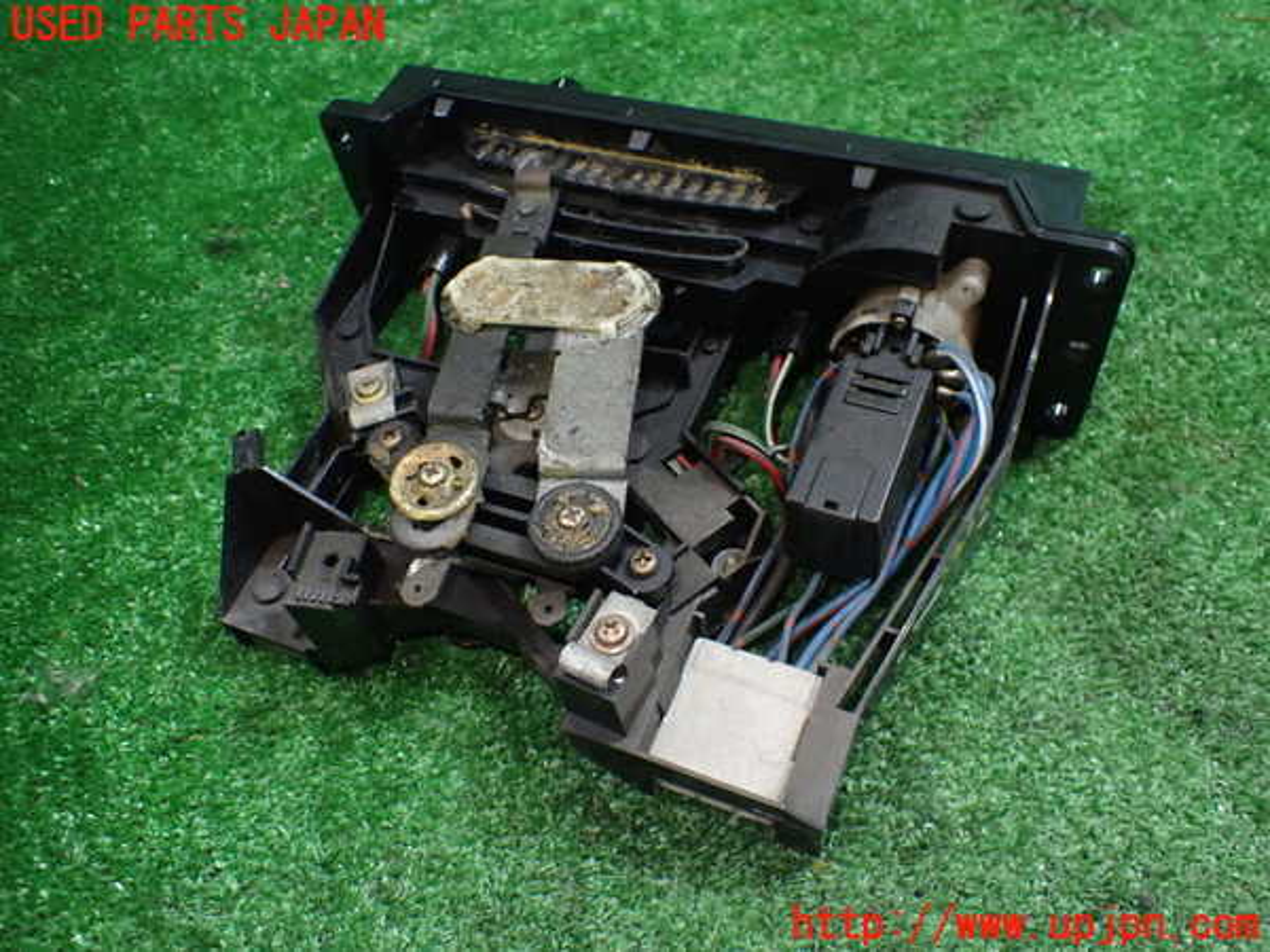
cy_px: 476
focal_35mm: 30
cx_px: 635
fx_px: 1101
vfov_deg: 46.8
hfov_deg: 60.0
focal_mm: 5.4
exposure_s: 1/100
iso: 800
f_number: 2.3
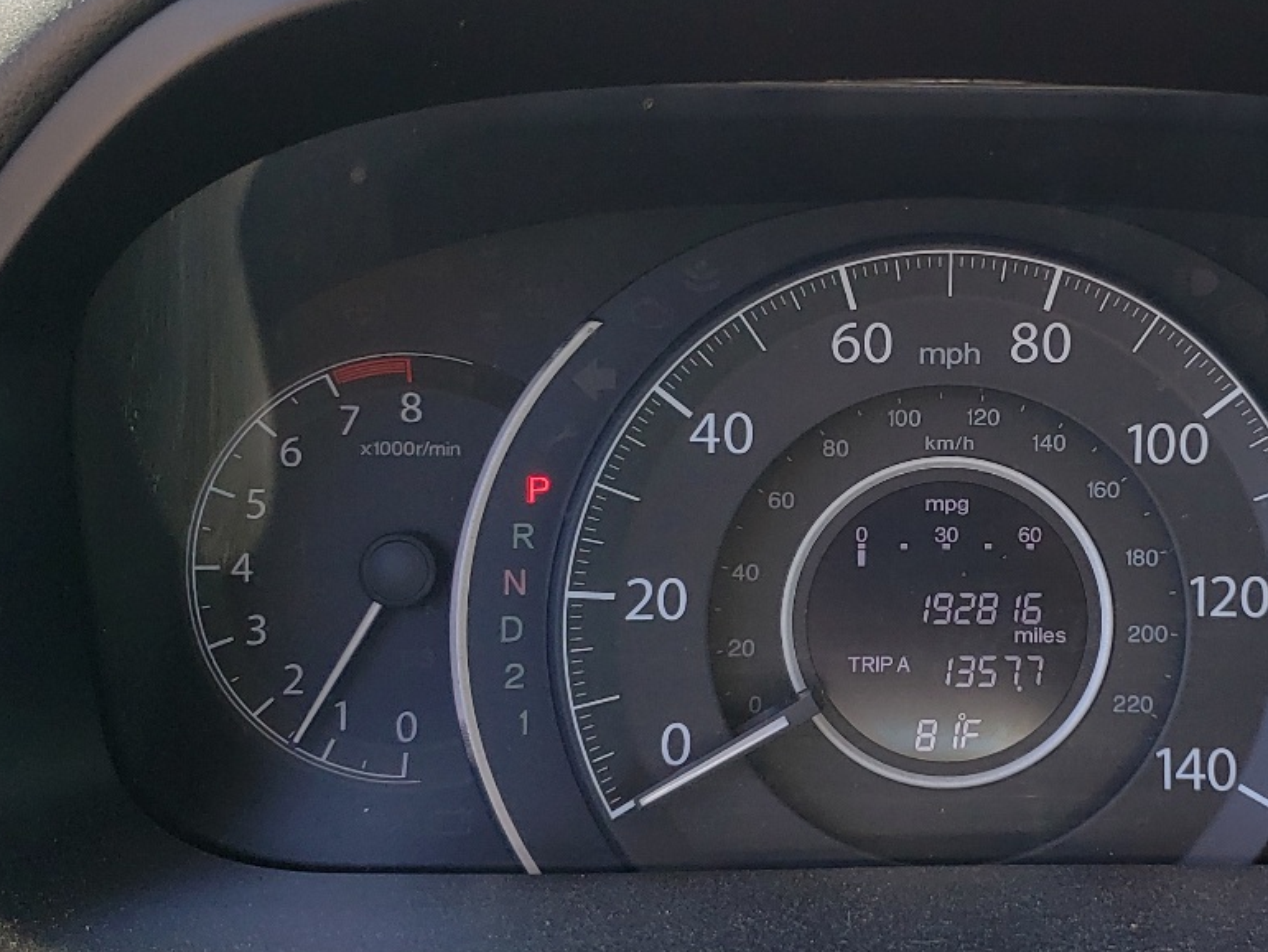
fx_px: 1979
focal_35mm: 54
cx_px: 980
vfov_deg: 27.0
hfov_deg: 34.6
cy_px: 453
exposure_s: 1/256
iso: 50
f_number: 1.5
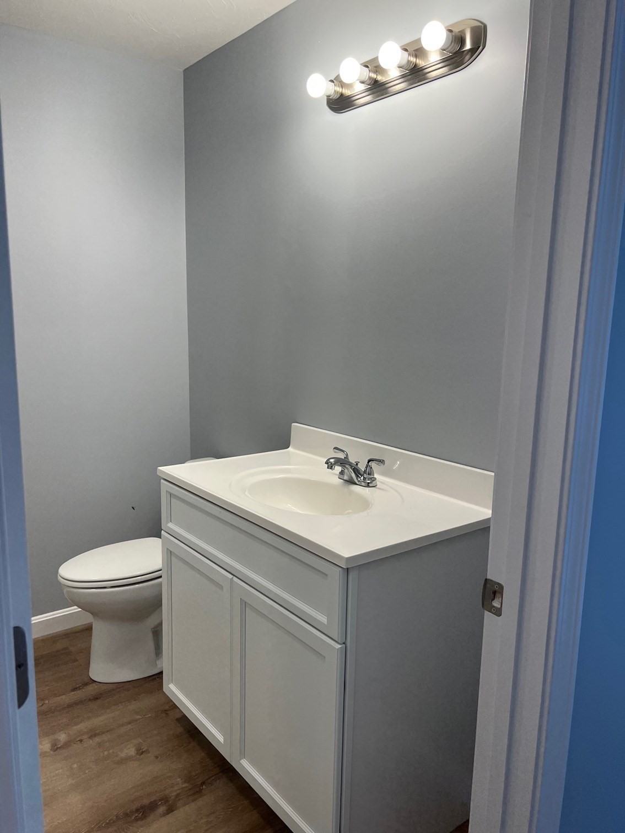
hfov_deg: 53.1
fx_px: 626
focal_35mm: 26
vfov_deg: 67.3
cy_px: 416
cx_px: 312
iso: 64
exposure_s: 1/164
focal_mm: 5.7
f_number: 1.5
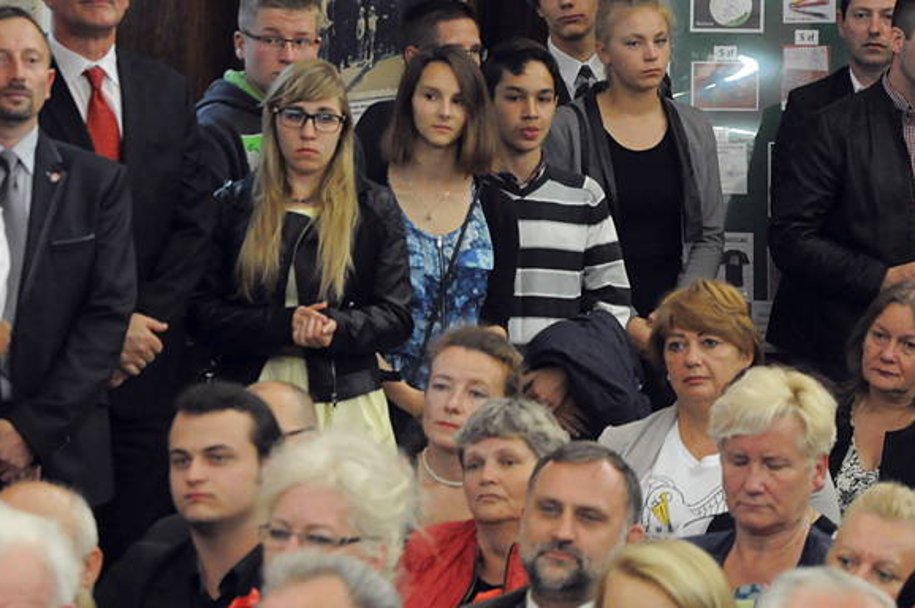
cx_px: 464
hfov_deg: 8.9
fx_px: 5883
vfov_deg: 5.9
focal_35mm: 232
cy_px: 207
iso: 2500
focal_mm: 105
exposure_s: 1/80
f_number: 5.6
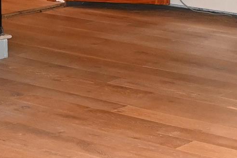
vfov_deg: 9.0
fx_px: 987
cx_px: 351
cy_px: -26
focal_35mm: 150
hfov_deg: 13.0
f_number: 3.5
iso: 1250
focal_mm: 16
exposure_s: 1/60
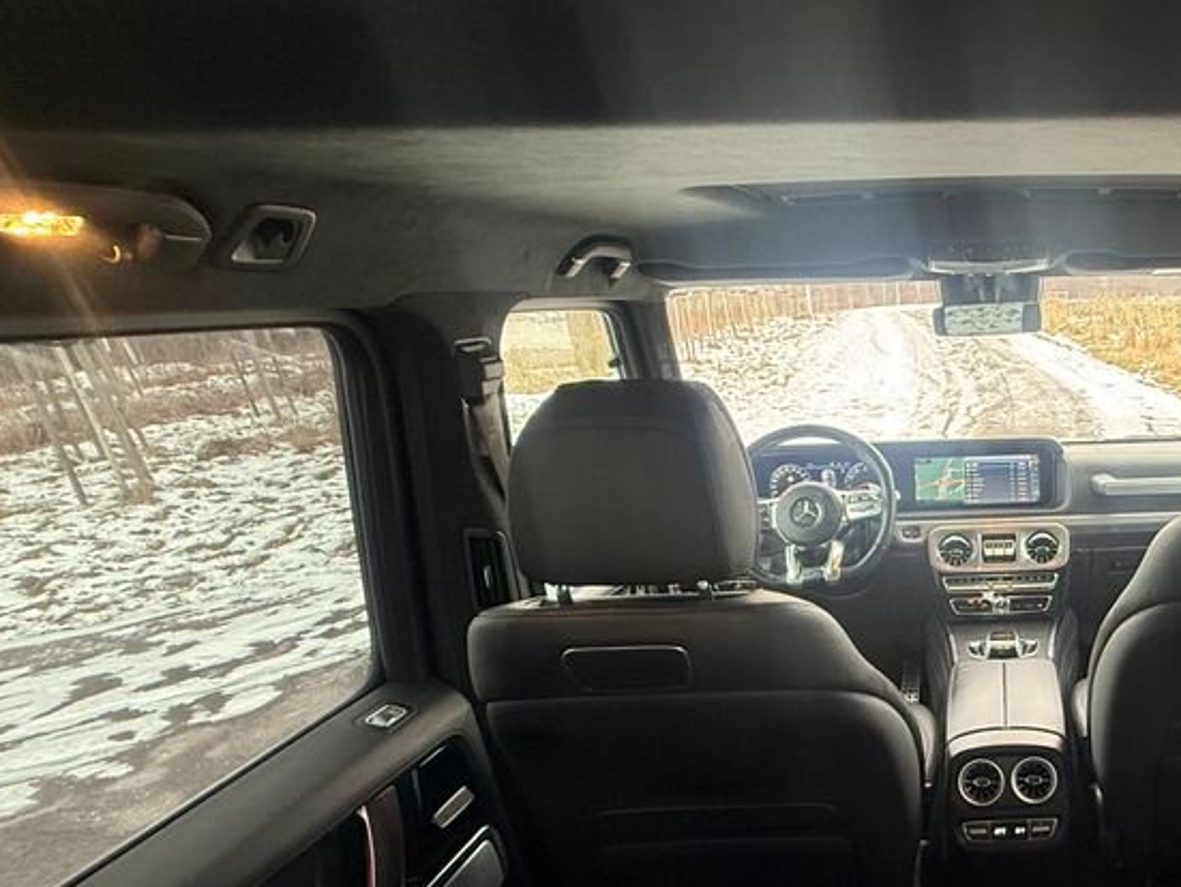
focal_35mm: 26
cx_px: 1037
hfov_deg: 58.6
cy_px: 617
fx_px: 888
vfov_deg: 51.7
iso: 320
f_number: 2.2
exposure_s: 1/102
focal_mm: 2.22
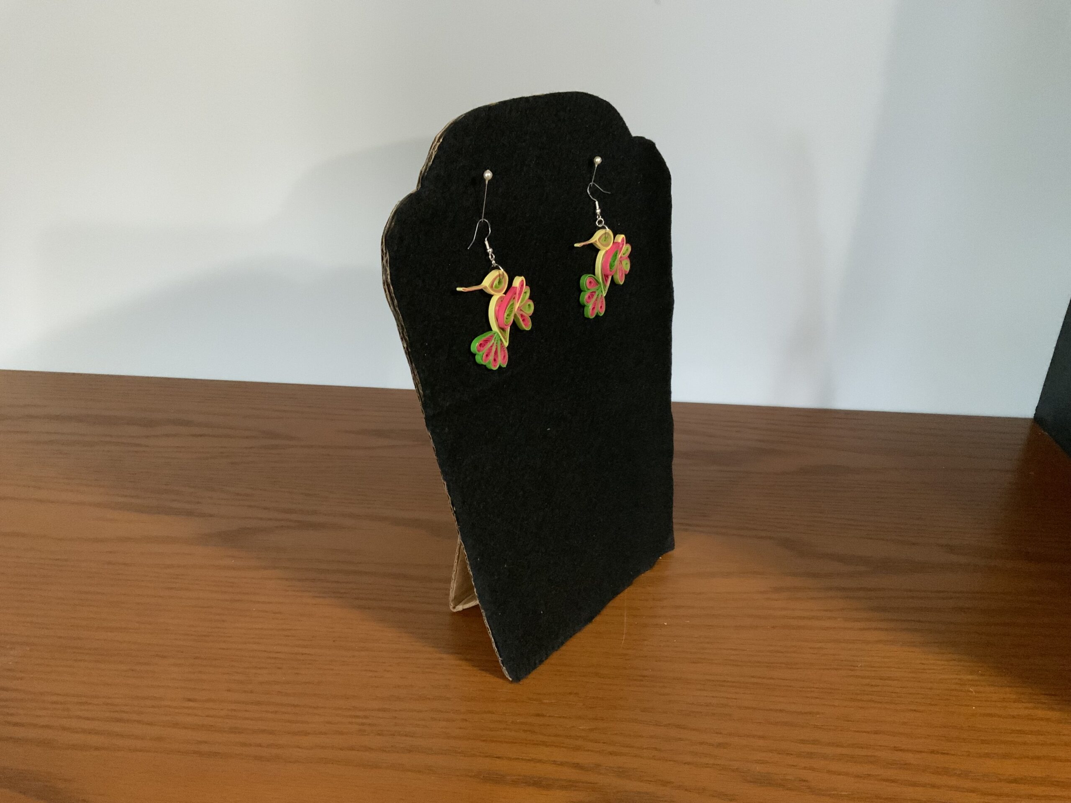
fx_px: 897
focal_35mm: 29
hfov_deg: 61.7
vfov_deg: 48.2
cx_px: 536
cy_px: 402
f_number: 1.8
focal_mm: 3
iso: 400
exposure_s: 1/30
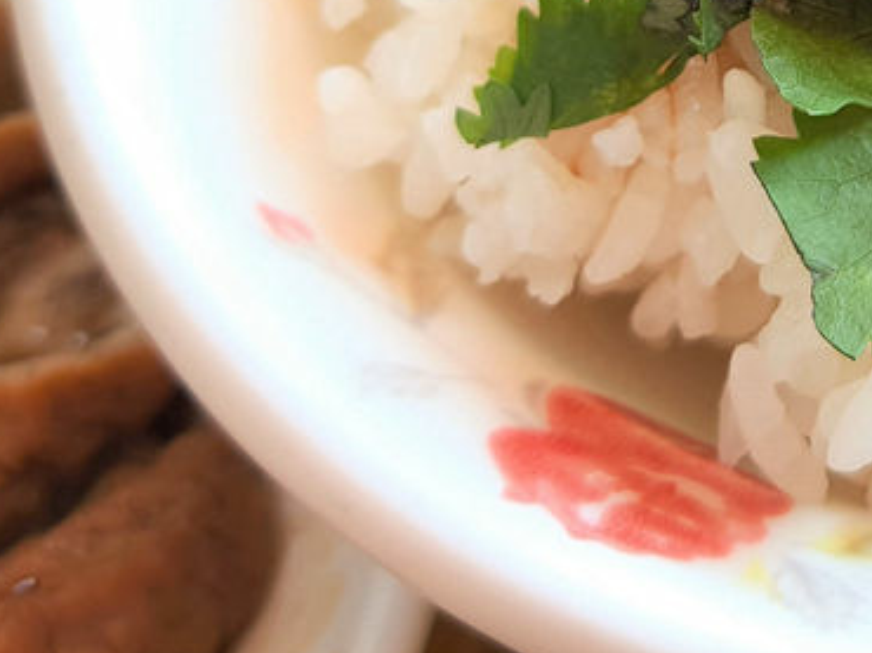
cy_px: -167
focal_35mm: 72
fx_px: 1813
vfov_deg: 19.1
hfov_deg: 24.8
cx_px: 1004
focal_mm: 4.32
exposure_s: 1/120
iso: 50
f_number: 1.7
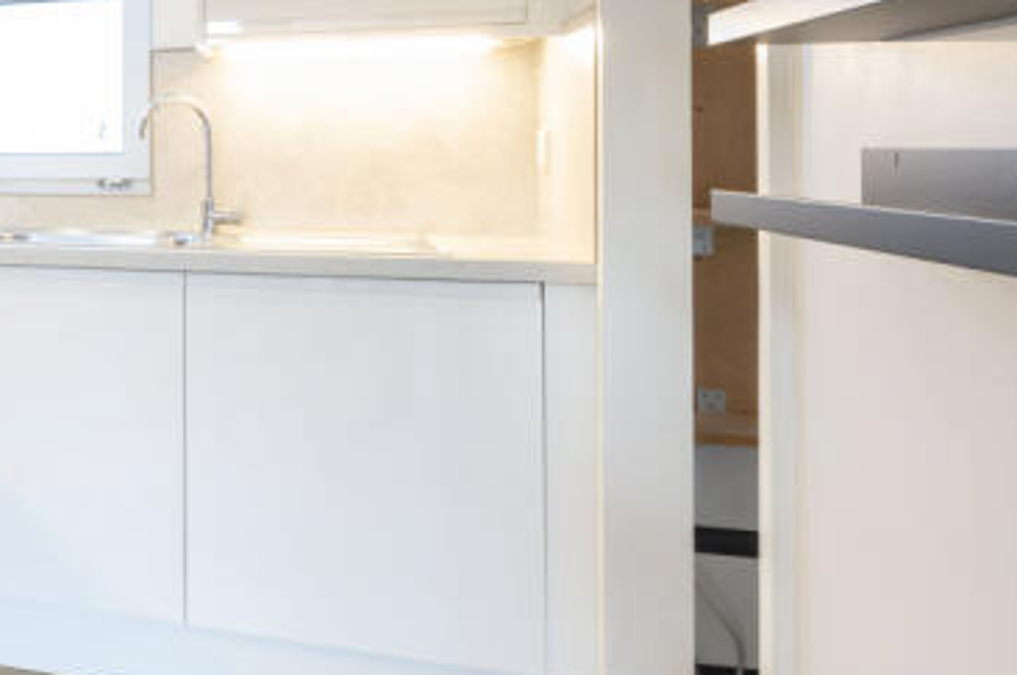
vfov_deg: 30.7
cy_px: 99
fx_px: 1185
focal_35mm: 42
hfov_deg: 34.4
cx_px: -275
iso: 200
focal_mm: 15
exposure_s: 1.6
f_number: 16
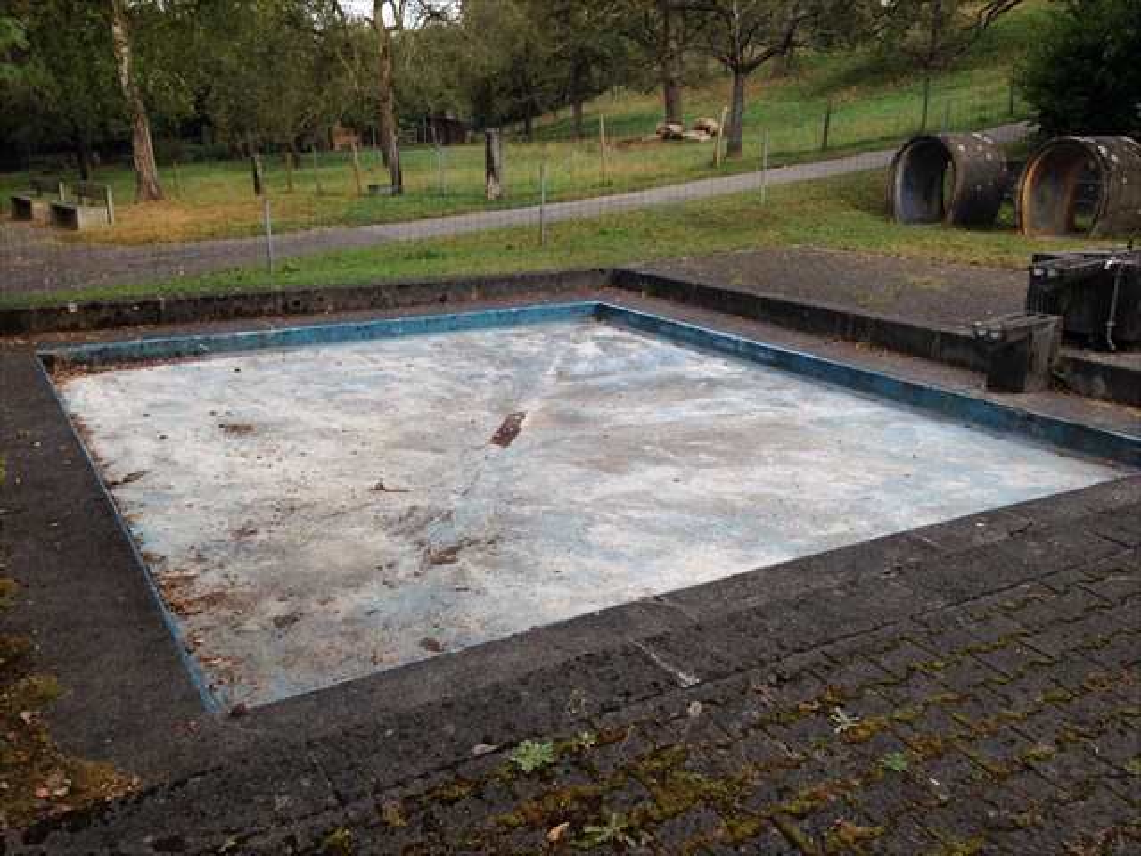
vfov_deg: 42.9
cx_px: 570
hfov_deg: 55.4
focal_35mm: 33
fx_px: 1088
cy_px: 428
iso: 50
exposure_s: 1/188
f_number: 2.4
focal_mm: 4.12
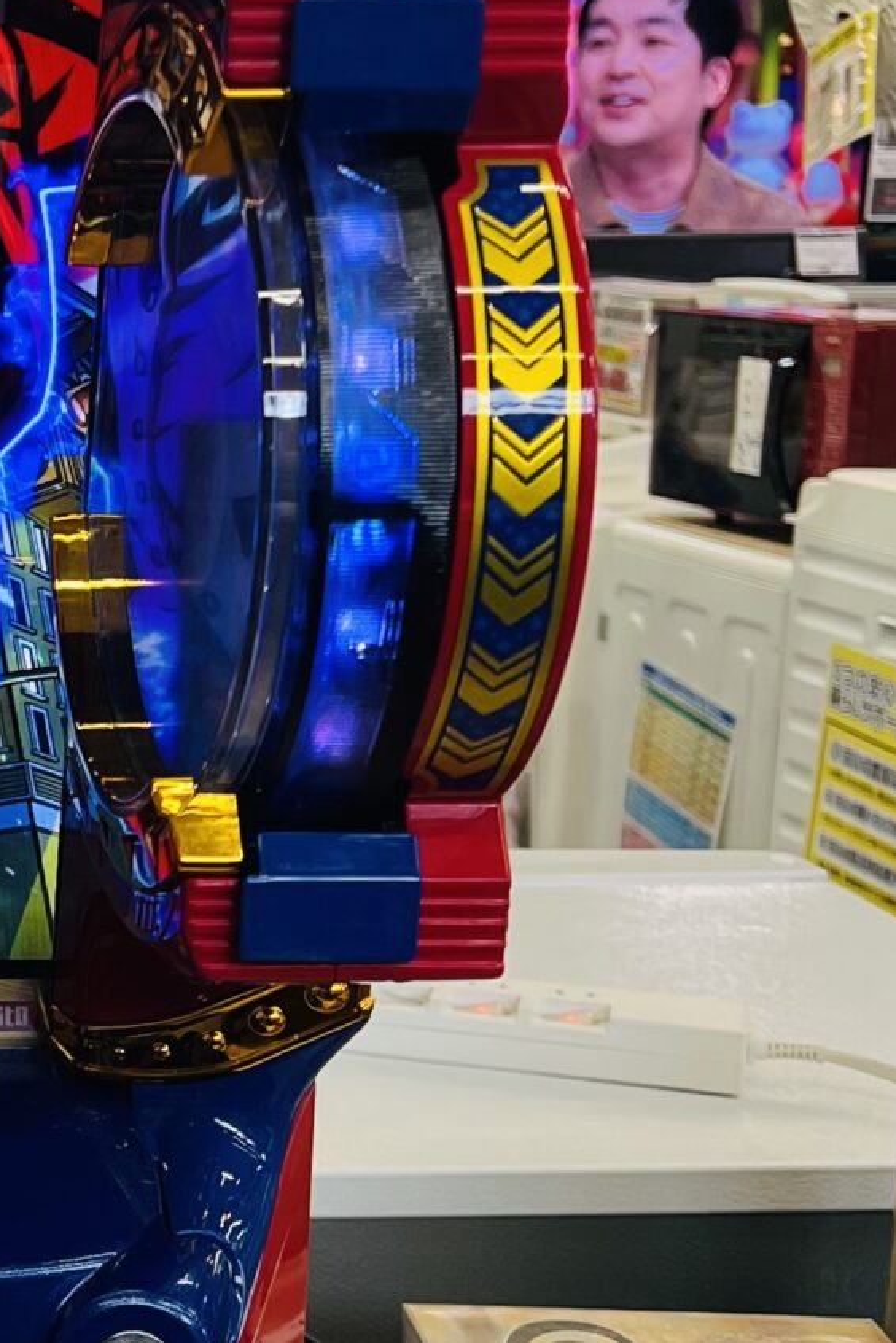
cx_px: -575
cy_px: 770
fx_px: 3060
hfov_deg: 15.0
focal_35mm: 82
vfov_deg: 24.7
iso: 64
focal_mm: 5.7
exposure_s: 1/121
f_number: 1.5
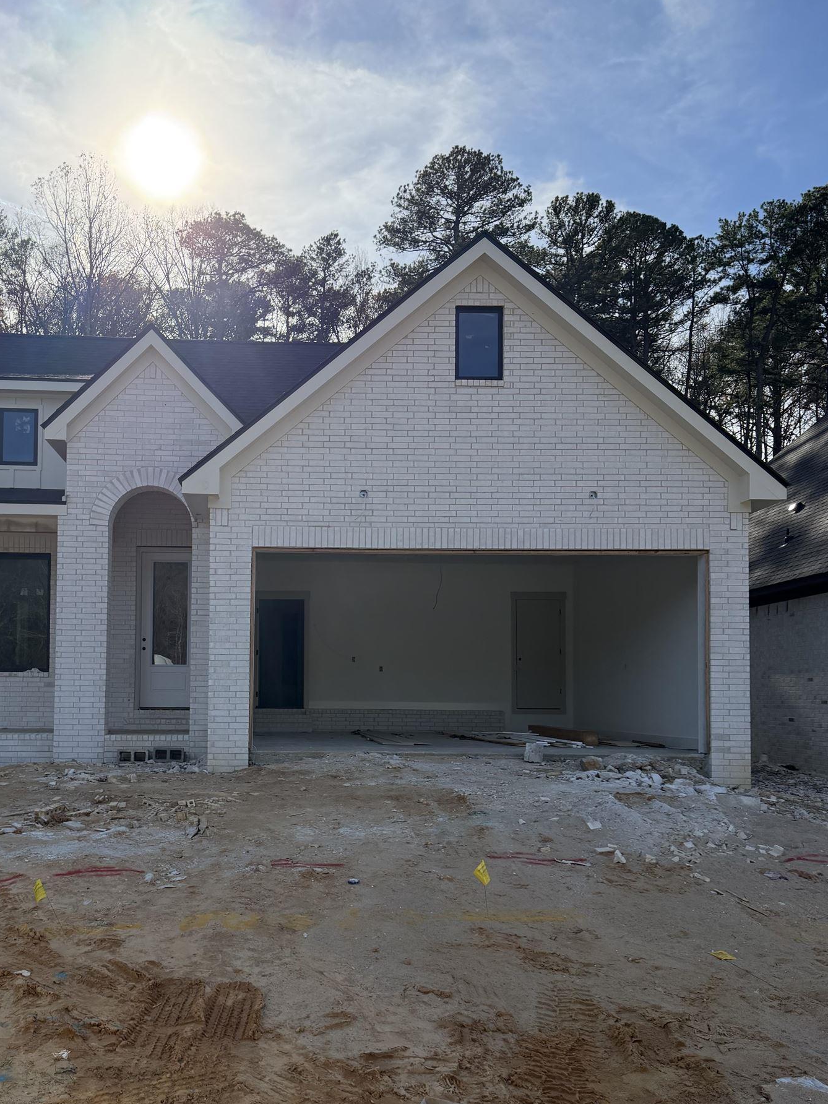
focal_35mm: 31
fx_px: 989
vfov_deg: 58.0
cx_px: 304
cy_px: 650
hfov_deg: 45.0
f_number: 1.78
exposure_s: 1/7353
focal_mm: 6.76
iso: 100
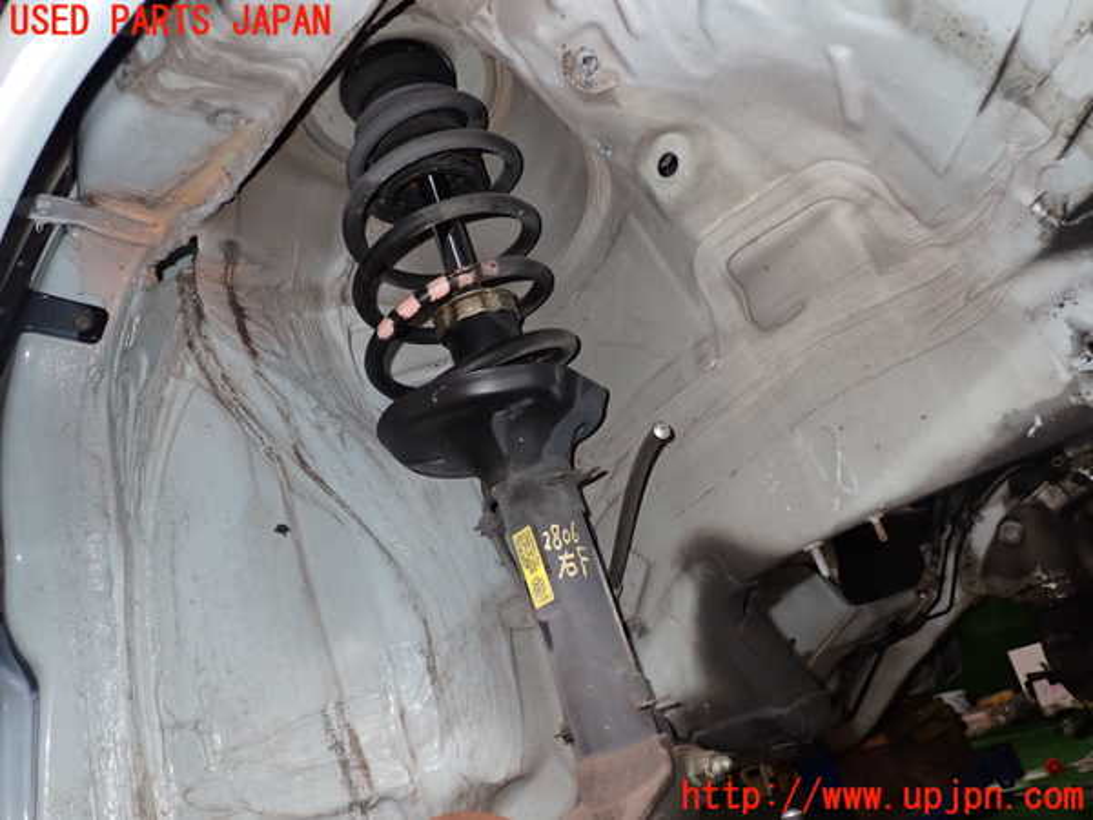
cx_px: 546
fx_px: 947
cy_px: 410
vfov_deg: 46.8
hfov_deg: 60.0
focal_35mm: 30
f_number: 6.3
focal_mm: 5.4
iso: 250
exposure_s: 1/30
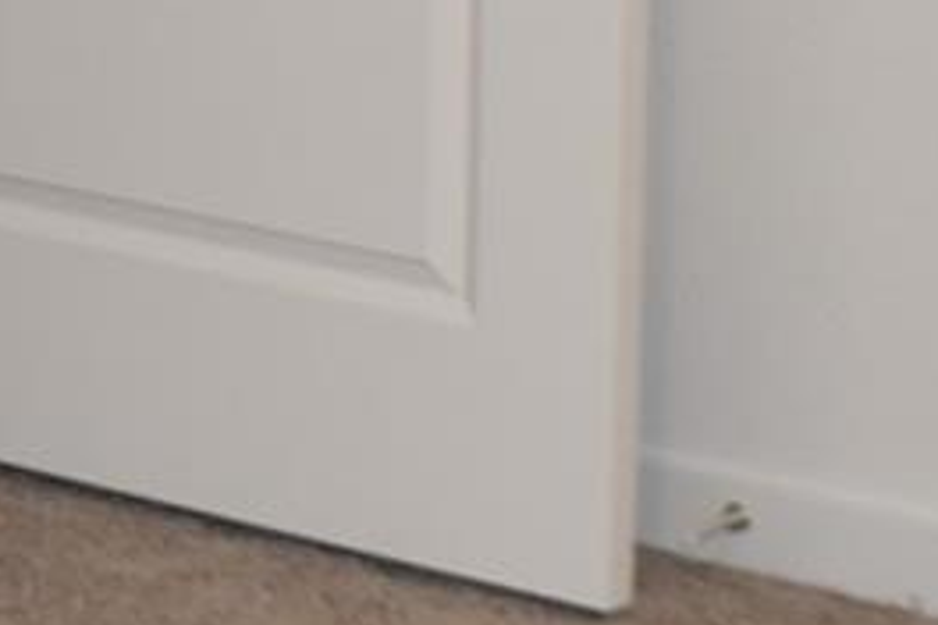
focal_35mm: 264
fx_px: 6879
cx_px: -1144
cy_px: -646
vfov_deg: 5.1
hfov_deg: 7.4
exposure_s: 1/100
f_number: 5
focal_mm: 29
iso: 800
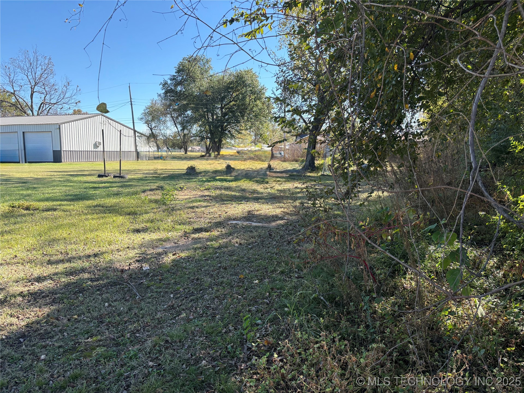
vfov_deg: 53.1
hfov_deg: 67.3
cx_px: 262
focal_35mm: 26
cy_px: 196
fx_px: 394
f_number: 1.6
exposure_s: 1/1099
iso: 64
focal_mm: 5.96
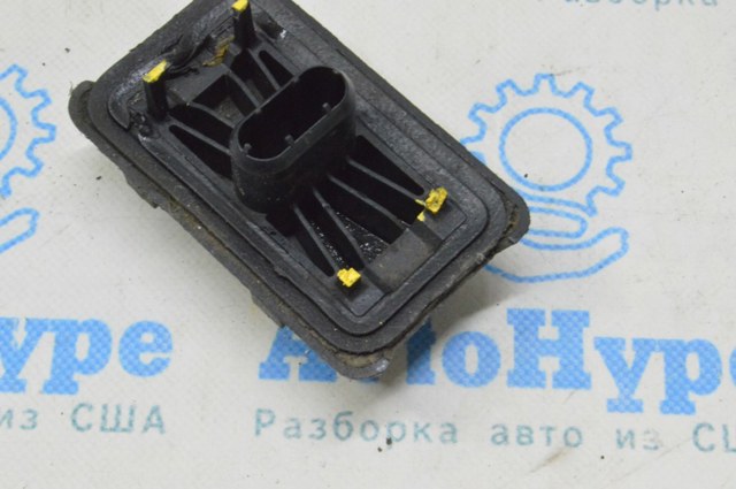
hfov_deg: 26.0
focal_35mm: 78
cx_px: 368
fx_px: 1593
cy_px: 244
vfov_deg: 17.4
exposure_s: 1/15
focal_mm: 52
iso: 6400
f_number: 20
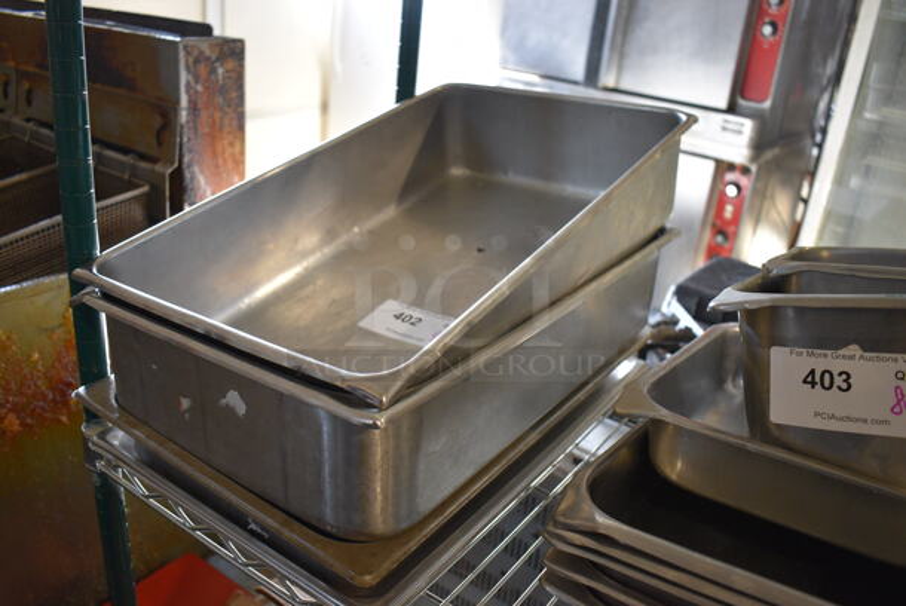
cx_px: 453
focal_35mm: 30
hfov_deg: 61.9
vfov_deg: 43.7
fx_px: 756
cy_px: 303
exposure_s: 1/125
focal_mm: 20
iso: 900
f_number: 3.5
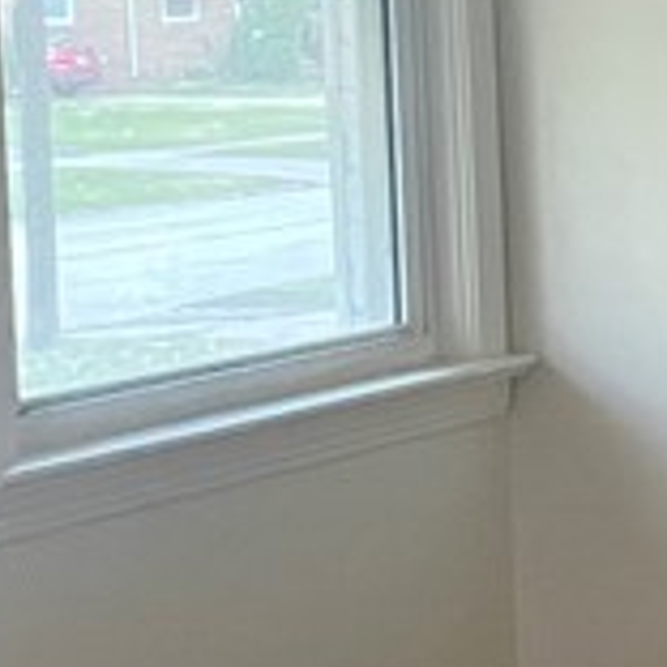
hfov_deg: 10.9
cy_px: 282
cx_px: 1172
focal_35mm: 151
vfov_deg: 11.6
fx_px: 3292
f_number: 1.6
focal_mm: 4.2
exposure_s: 1/60
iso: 500
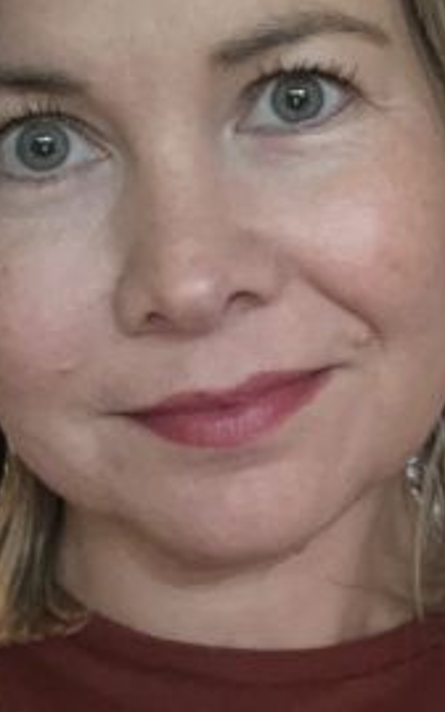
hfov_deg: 18.3
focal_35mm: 71
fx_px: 1378
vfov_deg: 28.9
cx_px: 281
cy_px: 278
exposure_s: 1/25
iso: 400
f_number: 2.2
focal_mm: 2.71
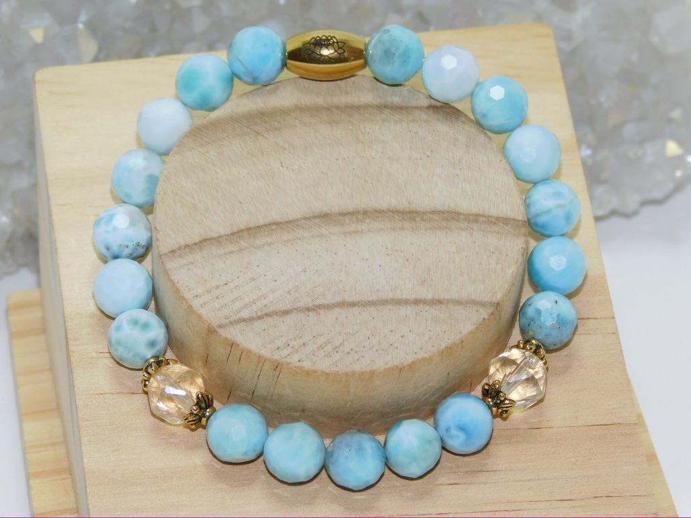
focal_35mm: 202
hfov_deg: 9.8
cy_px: 259
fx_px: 4032
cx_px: 346
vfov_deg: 7.4
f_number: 5.4
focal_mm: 35.9
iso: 200
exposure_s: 1/60
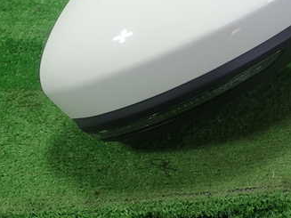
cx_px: 236
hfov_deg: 33.8
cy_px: 41
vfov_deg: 26.0
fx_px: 462
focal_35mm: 55
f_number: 2.3
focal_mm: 5.5
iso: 200
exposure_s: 1/125
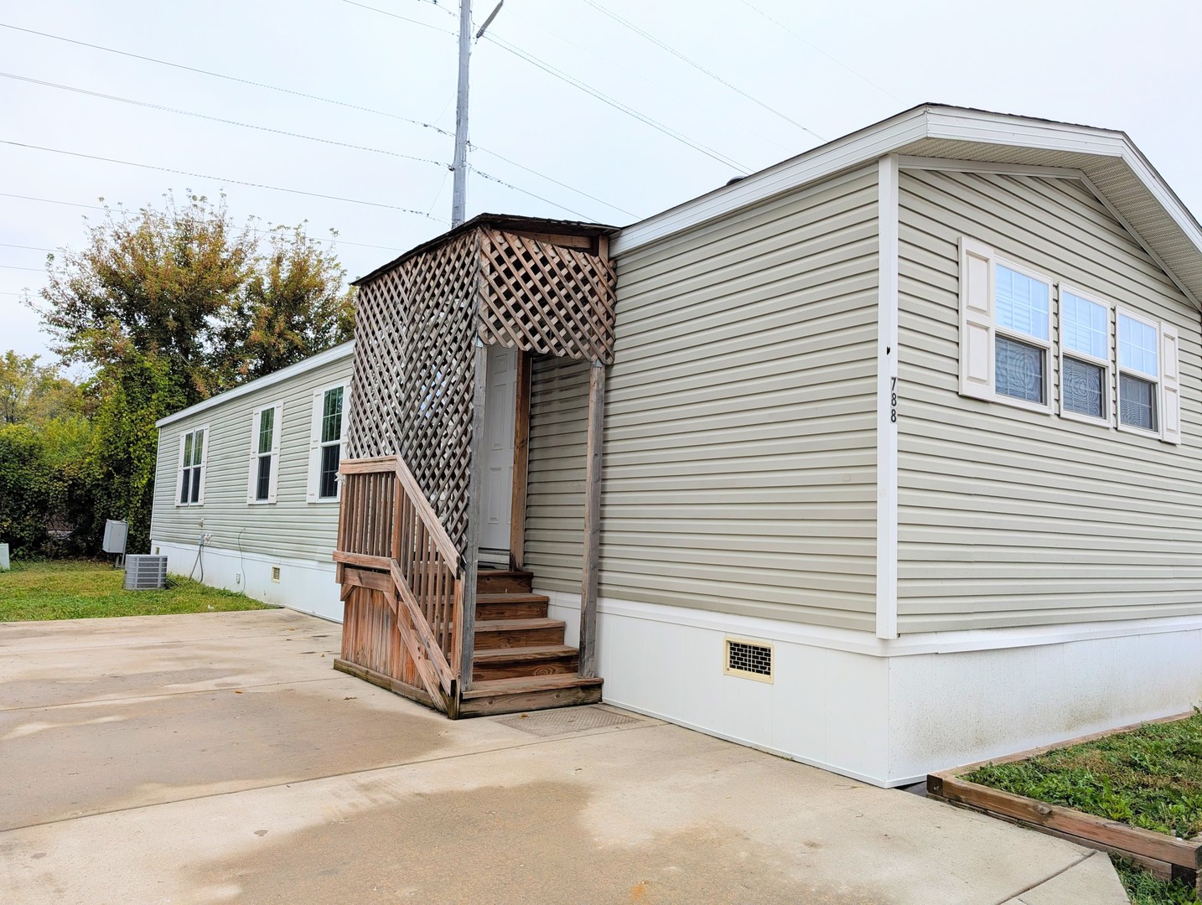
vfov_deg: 56.9
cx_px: 601
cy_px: 452
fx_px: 835
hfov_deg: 71.5
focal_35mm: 24
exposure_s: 1/311
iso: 23
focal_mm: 6.9
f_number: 1.68
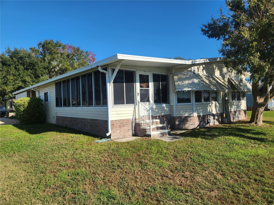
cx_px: 137
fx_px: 182
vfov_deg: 58.9
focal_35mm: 23
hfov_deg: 73.9
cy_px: 102
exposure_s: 1/1468
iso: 20
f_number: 1.8
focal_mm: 5.4
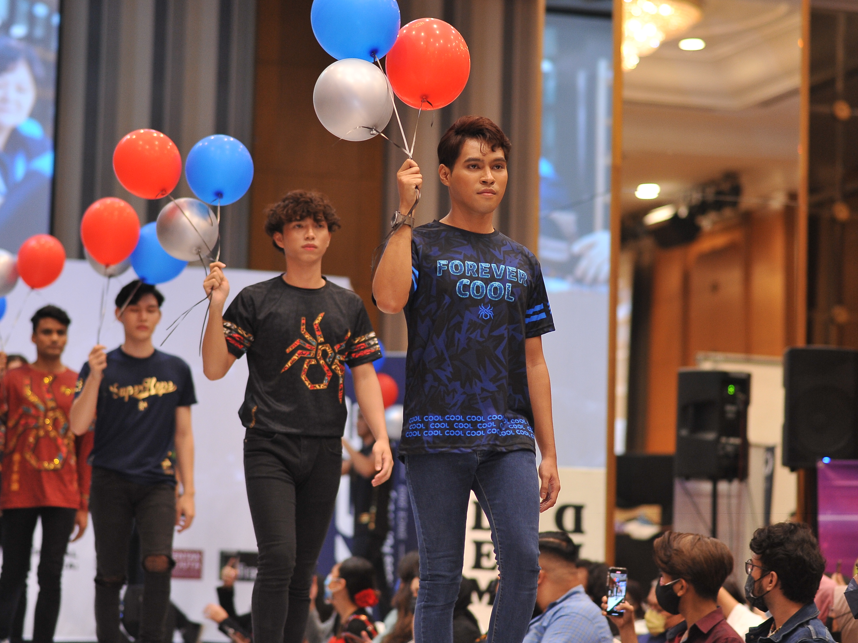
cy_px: 306
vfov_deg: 13.7
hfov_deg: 18.2
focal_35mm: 108
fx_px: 2677
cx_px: 449
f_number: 2.2
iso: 1250
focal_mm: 85
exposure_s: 1/160
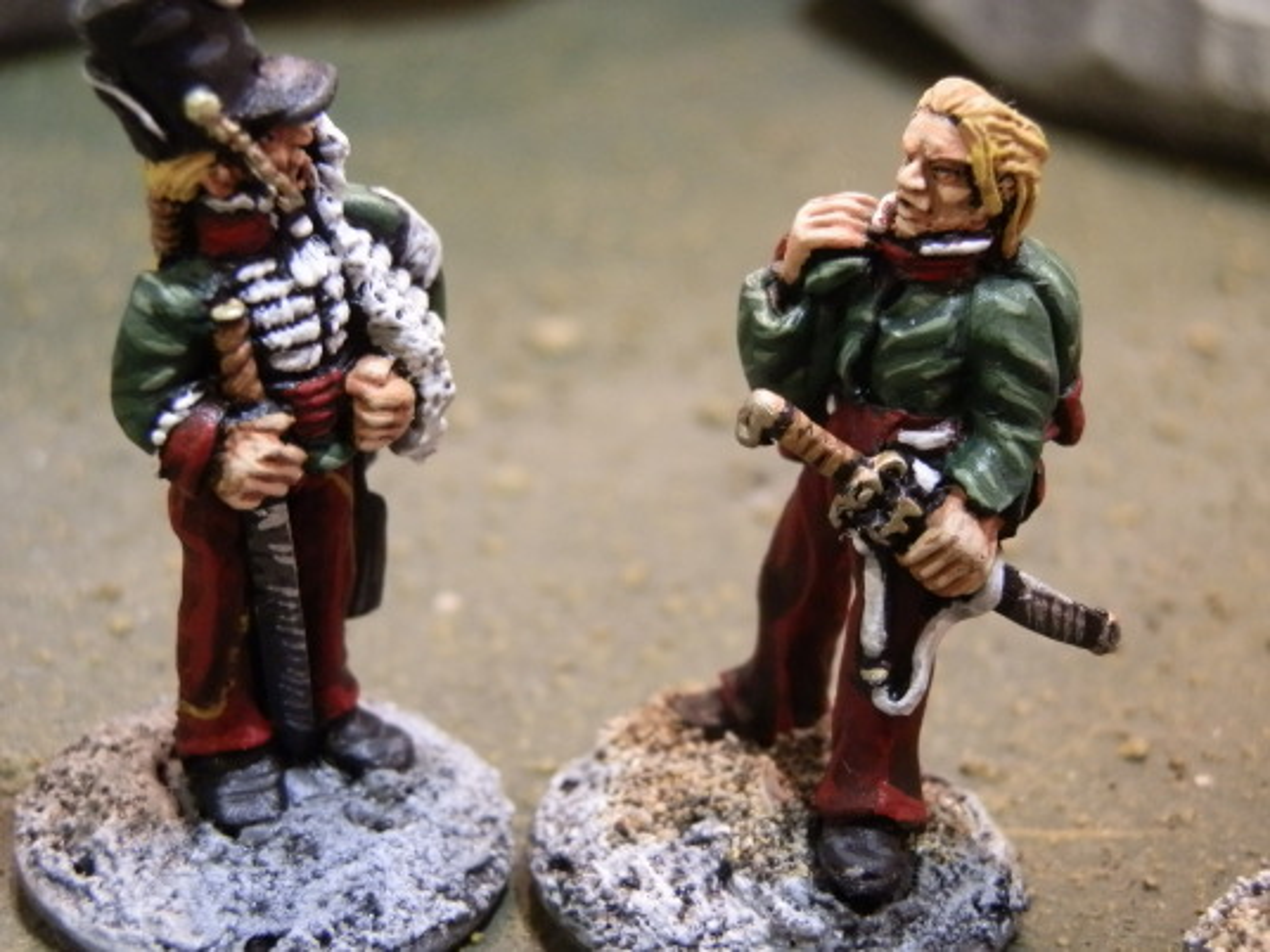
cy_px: 476
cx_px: 635
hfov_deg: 31.7
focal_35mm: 61
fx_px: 2238
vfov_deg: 24.0
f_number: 3.7
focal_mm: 10.99
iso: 400
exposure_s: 1/30
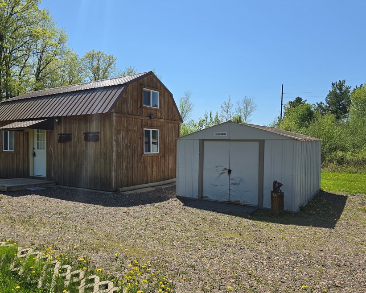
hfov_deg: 61.9
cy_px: 152
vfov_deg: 51.5
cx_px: 155
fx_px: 303
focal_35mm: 28
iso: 12
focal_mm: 6.3
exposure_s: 1/845
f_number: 1.7
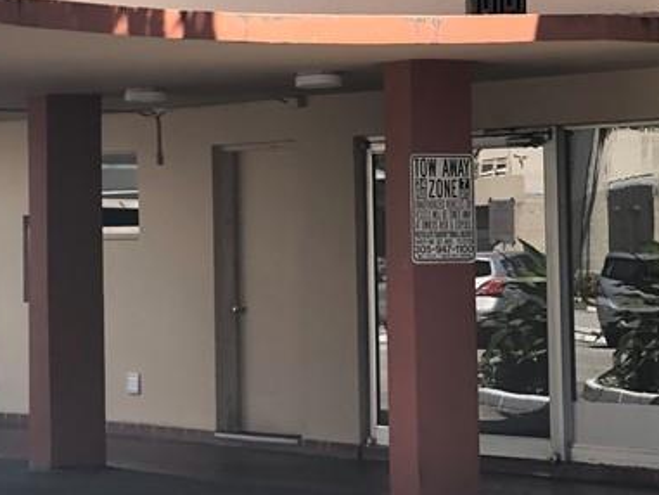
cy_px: 87
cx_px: -104
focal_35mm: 153
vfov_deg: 9.7
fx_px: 2914
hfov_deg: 12.6
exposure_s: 1/164
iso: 20
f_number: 2.8
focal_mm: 6.6
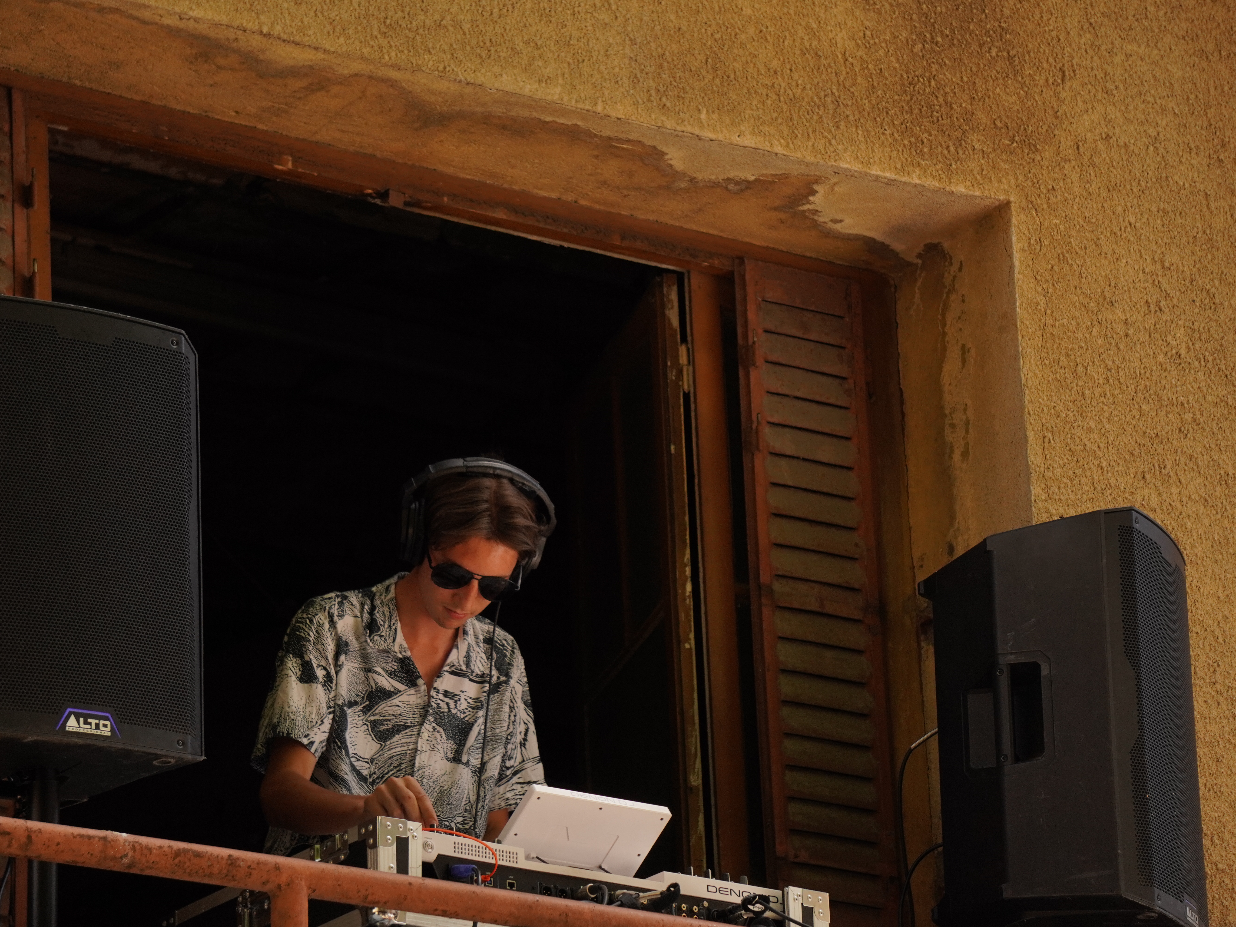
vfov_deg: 8.9
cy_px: 462
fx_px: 5927
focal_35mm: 166
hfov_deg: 11.9
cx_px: 564
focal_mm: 102
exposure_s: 1/800
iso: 500
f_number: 5.6
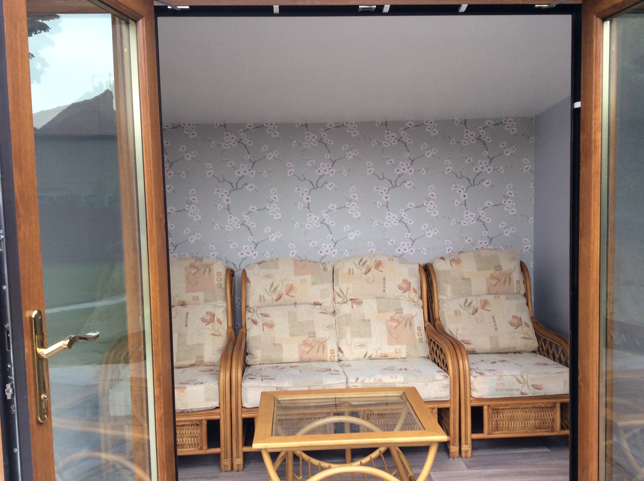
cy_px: 240
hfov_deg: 56.9
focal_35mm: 32
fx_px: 594
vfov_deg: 44.1
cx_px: 322
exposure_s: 1/172
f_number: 2.4
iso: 32
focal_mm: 3.3
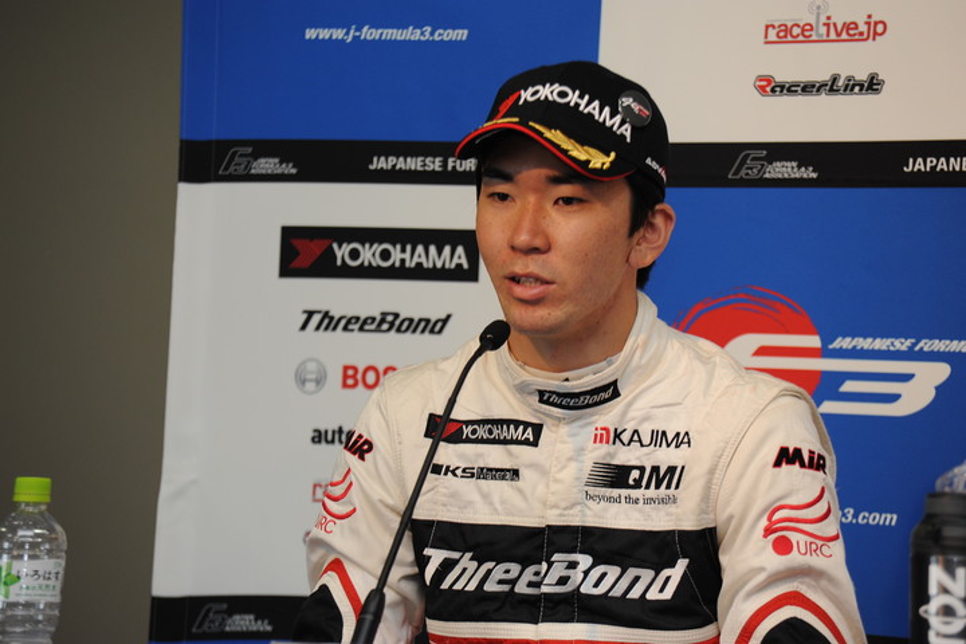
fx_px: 5366
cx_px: 483
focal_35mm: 200
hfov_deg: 10.3
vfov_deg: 6.9
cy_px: 322
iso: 800
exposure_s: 1/60
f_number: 6.7
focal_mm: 200
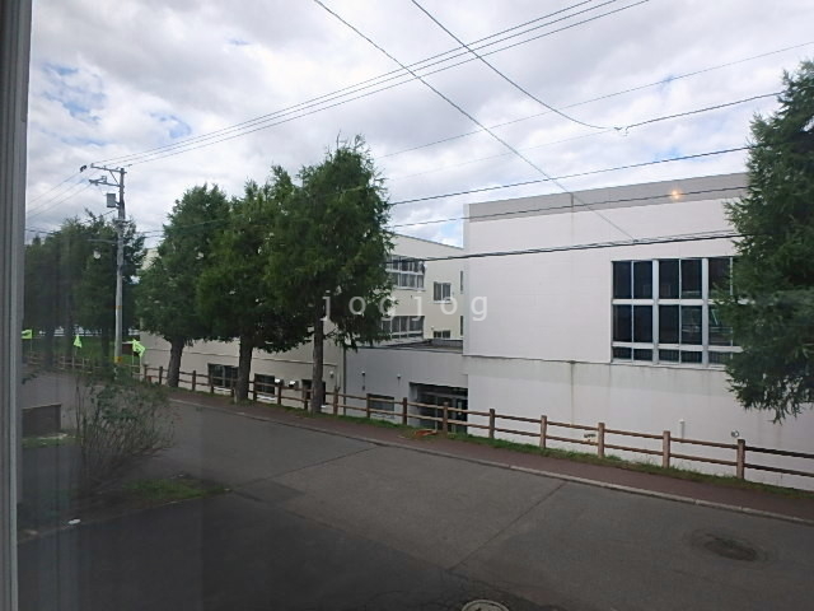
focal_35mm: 21
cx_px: 407
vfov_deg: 63.4
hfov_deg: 79.0
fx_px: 494
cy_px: 306
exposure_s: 1/800
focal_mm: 3.7
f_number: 3.5
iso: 125
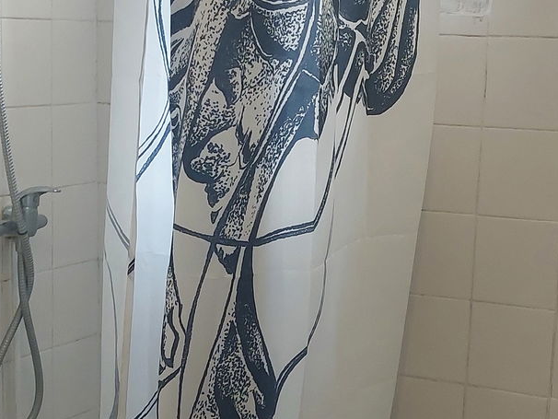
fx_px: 1419
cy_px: 282
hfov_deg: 22.2
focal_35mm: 88
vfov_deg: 16.8
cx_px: 259
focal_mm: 5.23
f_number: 1.8
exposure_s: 1/100
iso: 160
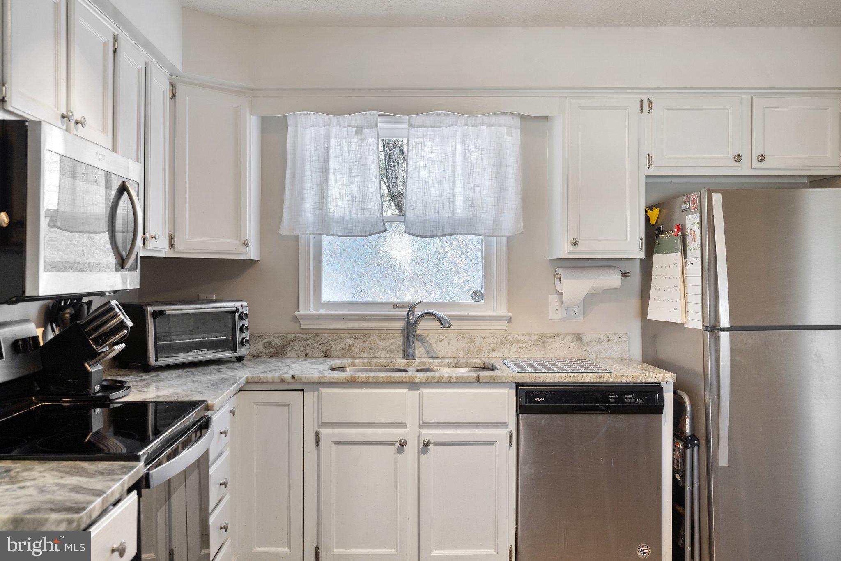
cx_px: 420
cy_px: 280
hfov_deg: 58.7
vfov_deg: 41.1
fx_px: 747
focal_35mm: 32
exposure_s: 1/20
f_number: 8
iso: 500
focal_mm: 32
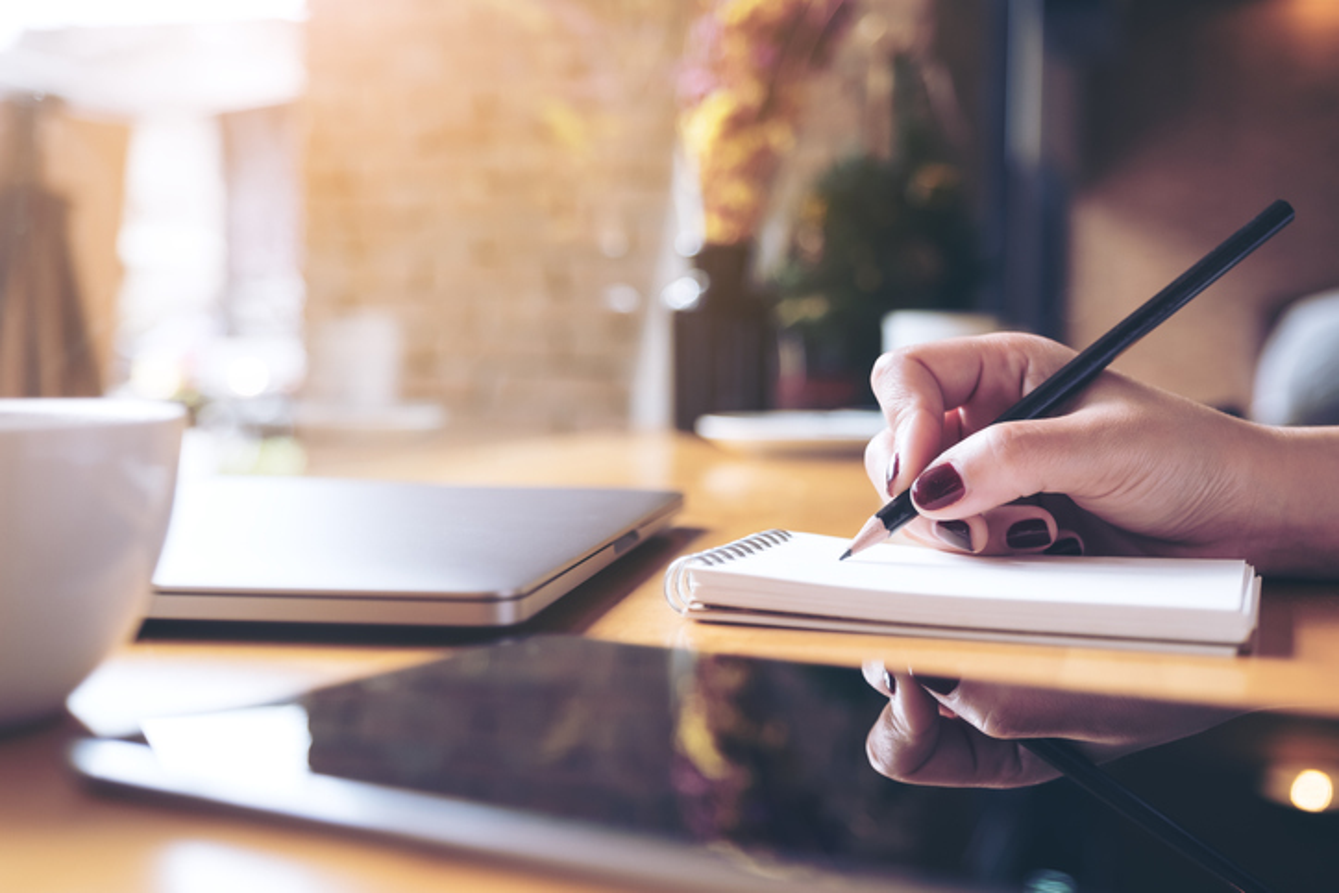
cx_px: 670
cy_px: 446
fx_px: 1748
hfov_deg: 41.9
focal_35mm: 47
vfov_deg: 28.7
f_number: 2.8
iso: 200
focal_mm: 31.1
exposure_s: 1/160
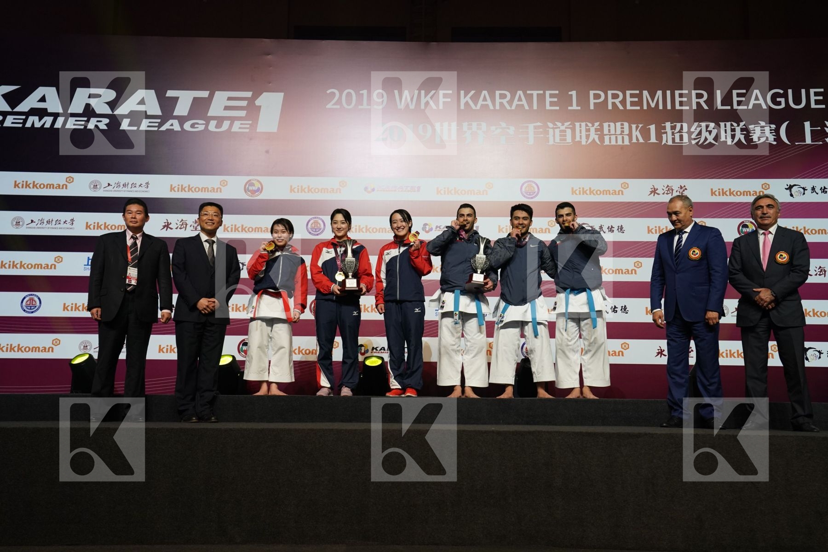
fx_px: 782
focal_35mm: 34
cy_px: 276
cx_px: 414
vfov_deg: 38.9
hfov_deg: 55.8
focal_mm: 34
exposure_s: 1/250
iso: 1600
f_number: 4
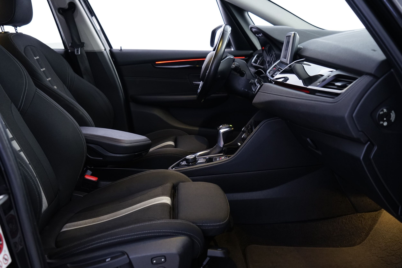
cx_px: 201
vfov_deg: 37.9
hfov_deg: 54.4
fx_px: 391
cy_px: 134
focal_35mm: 35
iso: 1600
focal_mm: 35
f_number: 5
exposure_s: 1/8
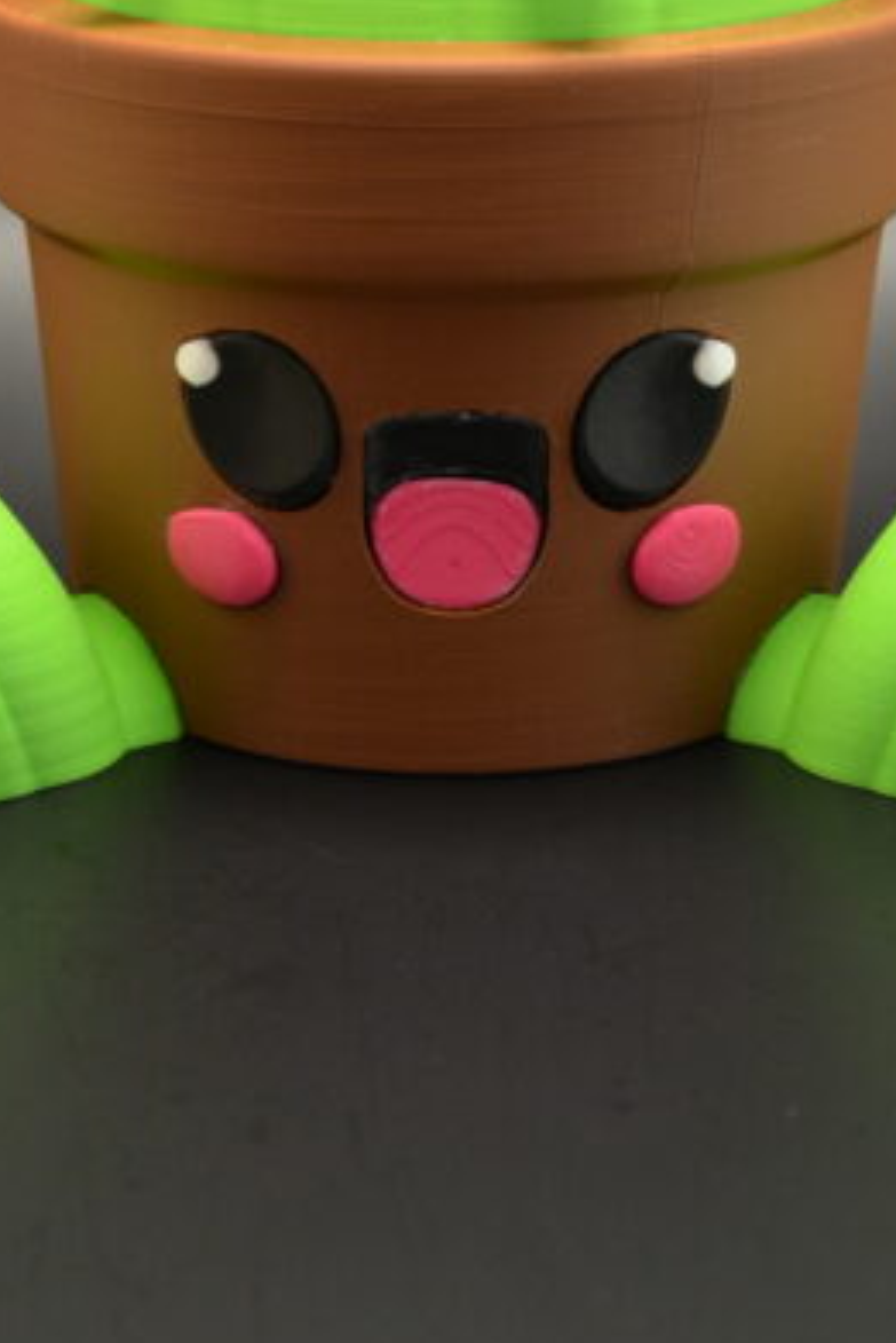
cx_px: 460
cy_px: 21
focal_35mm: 86
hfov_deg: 15.9
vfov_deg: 22.7
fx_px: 3213
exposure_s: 1/40
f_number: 4
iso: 800
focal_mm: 25
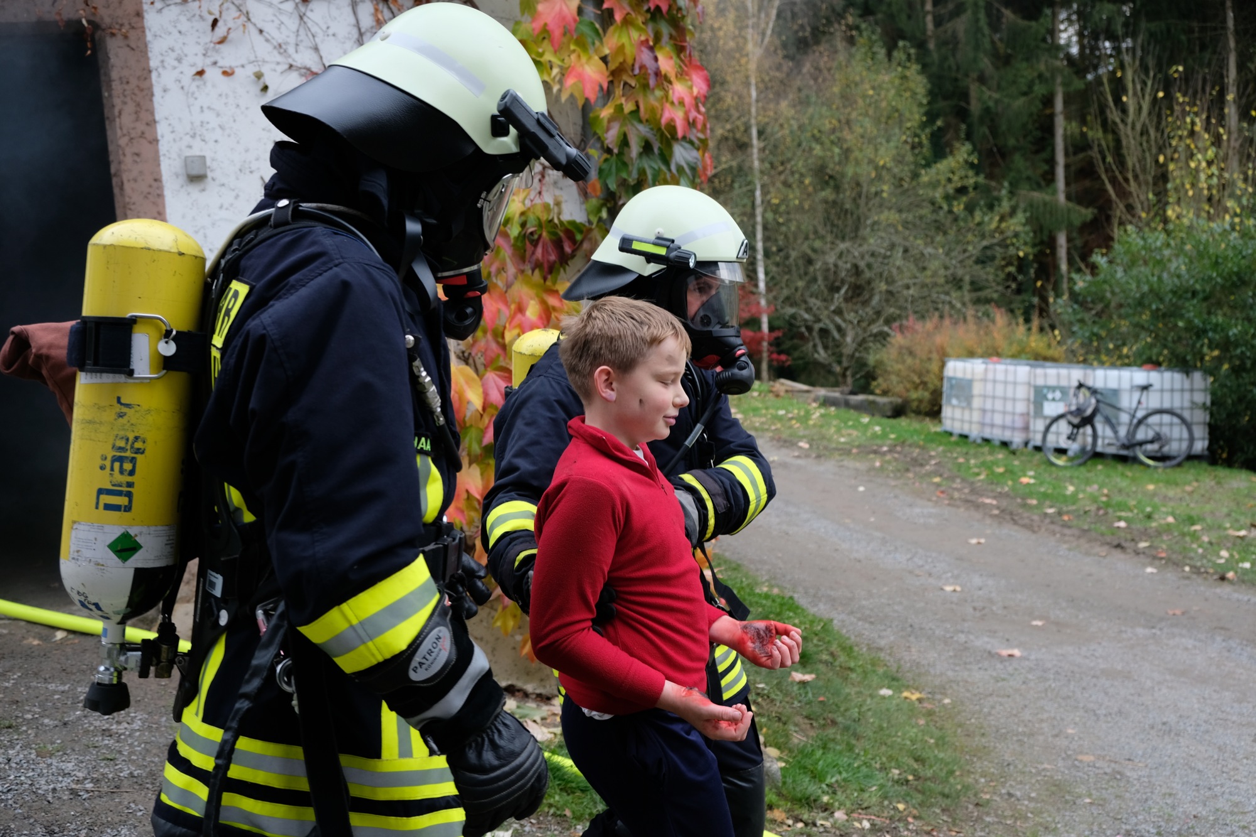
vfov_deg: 33.4
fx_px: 1395
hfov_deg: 48.5
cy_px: 418
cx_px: 628
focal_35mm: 40
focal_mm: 26.5
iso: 400
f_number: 4
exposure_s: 1/320
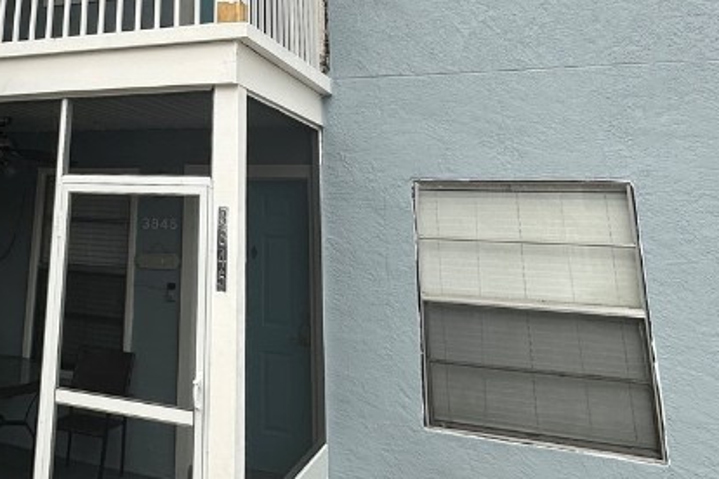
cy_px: 21
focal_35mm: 36
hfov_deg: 50.8
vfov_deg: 34.2
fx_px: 719
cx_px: 175
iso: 40
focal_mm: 2.22
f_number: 2.2
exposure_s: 1/351
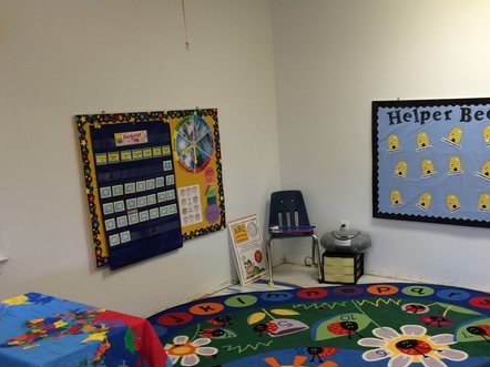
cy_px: 239
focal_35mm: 42
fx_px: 594
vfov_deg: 34.1
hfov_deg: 44.3
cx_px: 318
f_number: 2.2
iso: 50
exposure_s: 1/30
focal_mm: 4.15
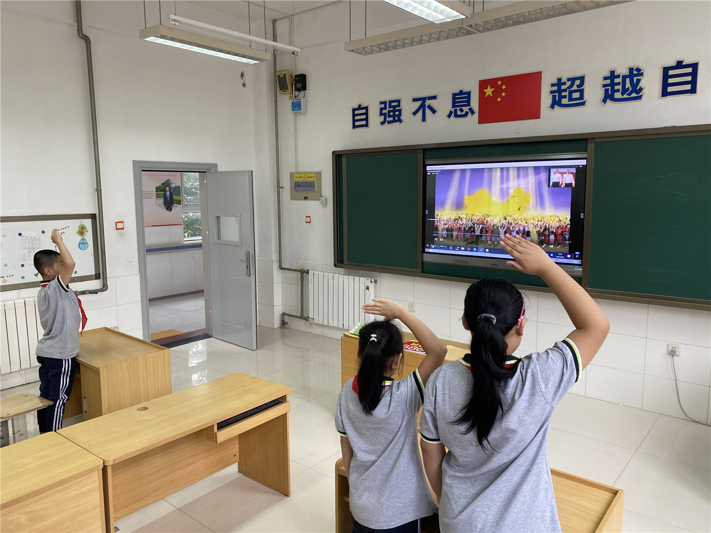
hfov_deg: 67.3
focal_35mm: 26
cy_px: 266
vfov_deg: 53.1
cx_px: 356
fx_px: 534
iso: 125
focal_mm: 4.25
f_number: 1.8
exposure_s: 1/100
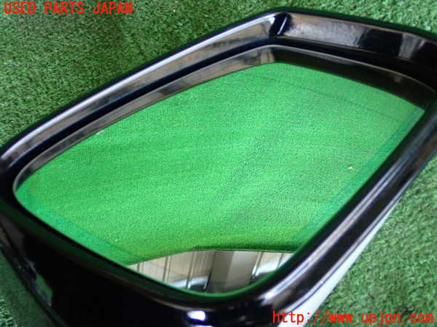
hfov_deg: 40.4
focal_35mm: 47
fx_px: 593
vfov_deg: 30.9
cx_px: 218
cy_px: 164
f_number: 3.1
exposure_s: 1/125
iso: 800
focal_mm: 8.4
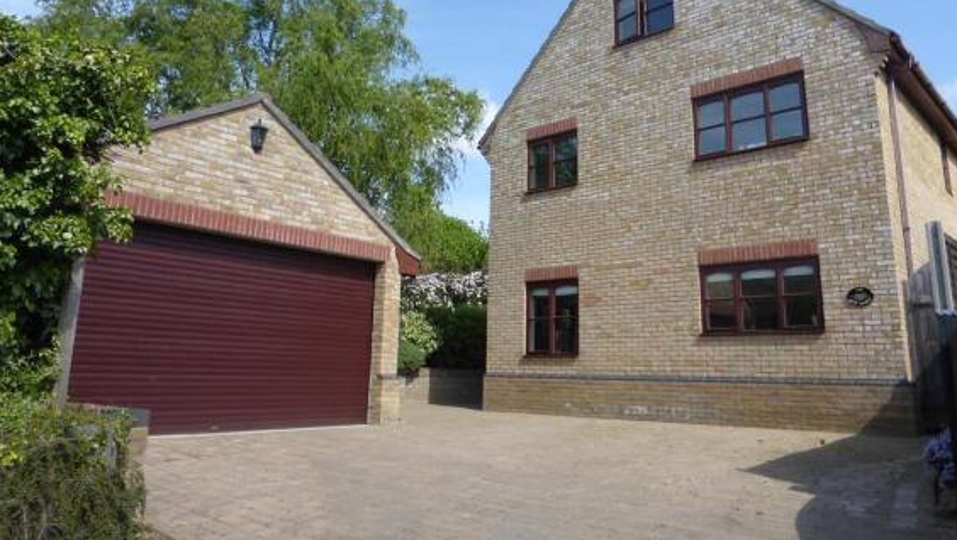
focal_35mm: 27
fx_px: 686
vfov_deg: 42.7
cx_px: 478
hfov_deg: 69.8
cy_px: 205
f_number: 3.3
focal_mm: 4.3
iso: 100
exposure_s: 1/800
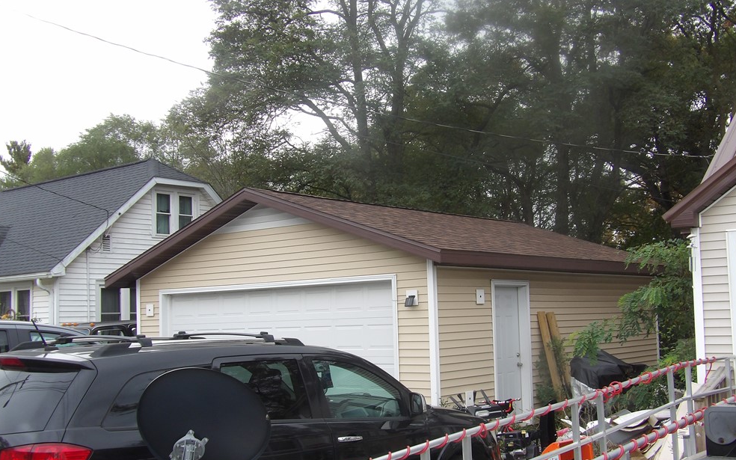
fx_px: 863
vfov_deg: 29.8
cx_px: 375
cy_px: 275
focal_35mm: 43
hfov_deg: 46.2
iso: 100
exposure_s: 1/105
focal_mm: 7
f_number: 3.7
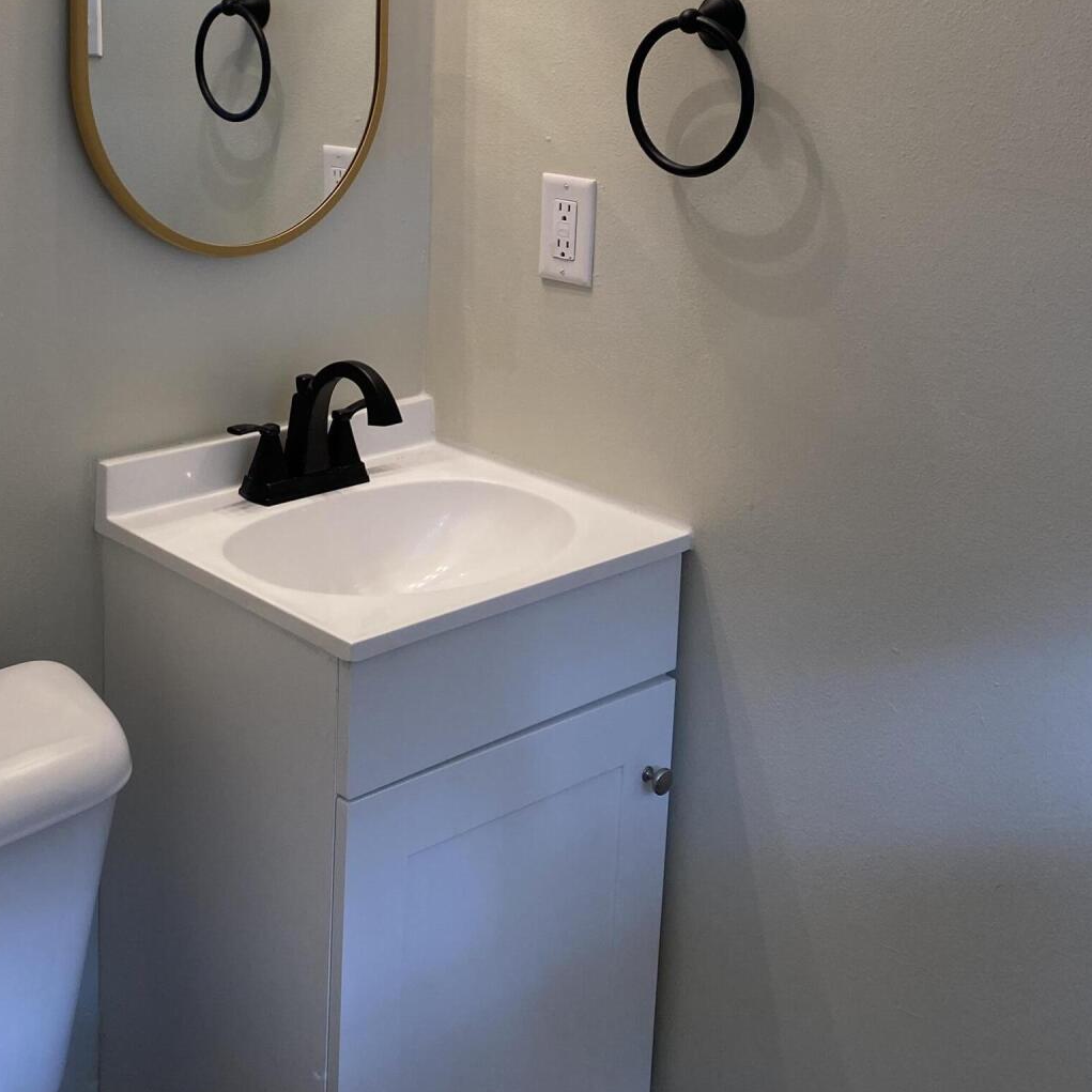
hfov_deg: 37.2
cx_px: 365
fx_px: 1606
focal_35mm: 45
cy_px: 255
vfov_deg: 36.5
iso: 100
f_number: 1.8
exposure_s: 1/120
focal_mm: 4.25
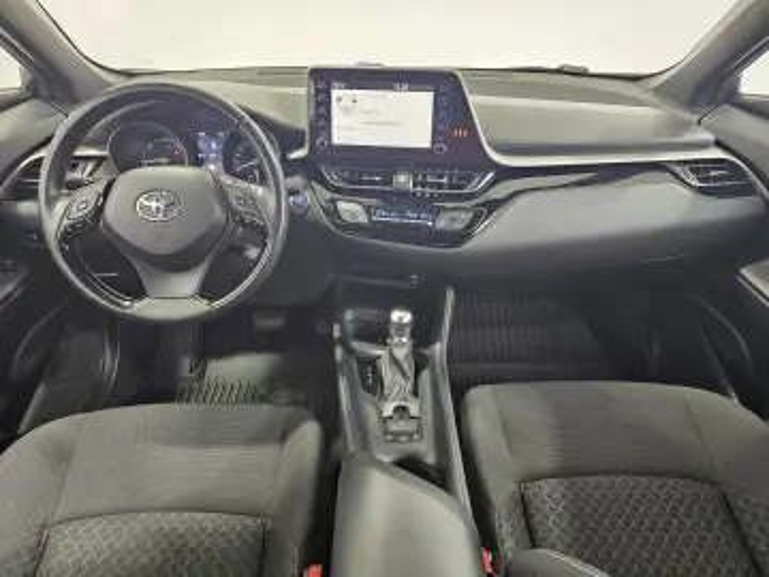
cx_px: 384
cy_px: 288
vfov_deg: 58.9
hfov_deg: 73.9
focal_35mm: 23
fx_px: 511
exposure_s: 1/40.1
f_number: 1.7
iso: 250
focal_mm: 6.3
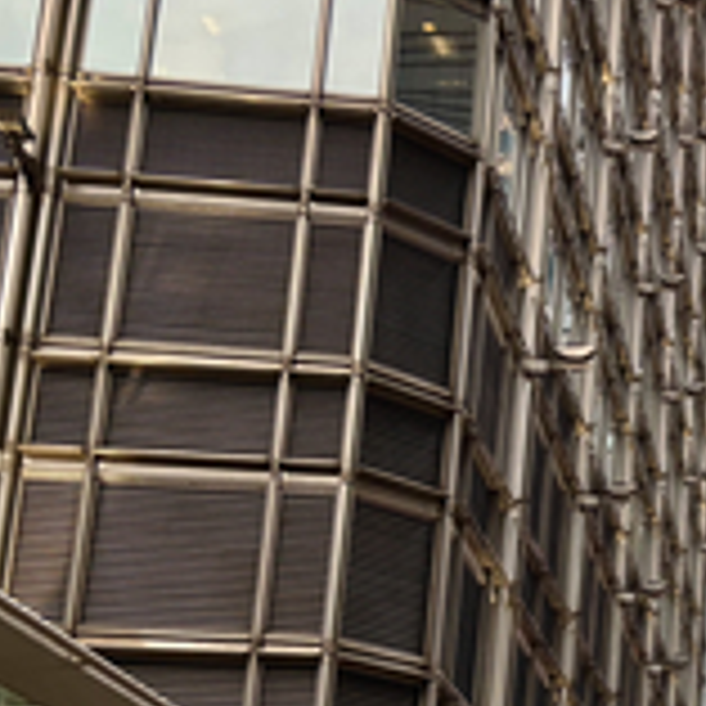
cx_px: 1142
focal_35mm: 82
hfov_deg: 18.1
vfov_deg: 20.4
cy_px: 728
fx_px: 1892
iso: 80
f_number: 1.6
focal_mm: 5.96
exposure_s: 1/50
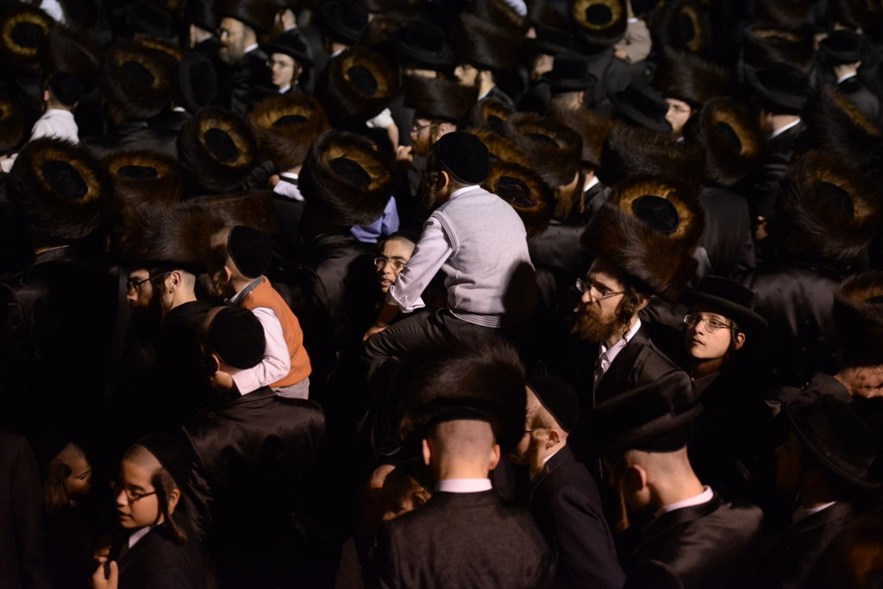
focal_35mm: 82
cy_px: 294
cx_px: 442
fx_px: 2011
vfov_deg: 16.7
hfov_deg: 24.8
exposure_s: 1/500
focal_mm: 82
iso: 2500
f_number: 2.8
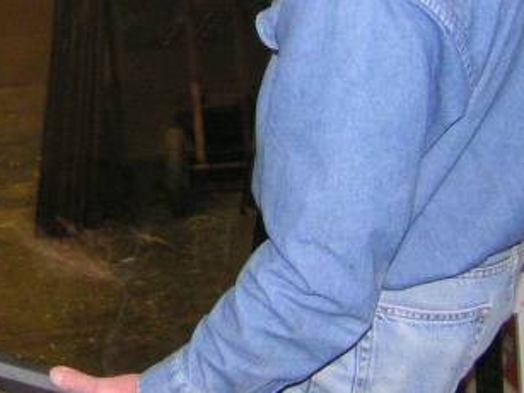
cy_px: 19
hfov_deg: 19.1
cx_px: -36
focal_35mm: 99
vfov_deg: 14.7
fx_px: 1498
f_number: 2.8
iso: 200
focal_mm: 5.8
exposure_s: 1/40
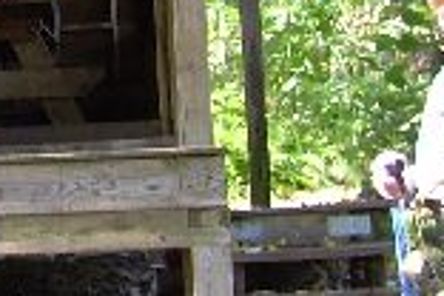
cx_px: -450
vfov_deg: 8.2
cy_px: -222
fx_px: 1998
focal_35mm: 162
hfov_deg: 11.4
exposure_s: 1/30
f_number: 2.8
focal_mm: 6.3
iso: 50
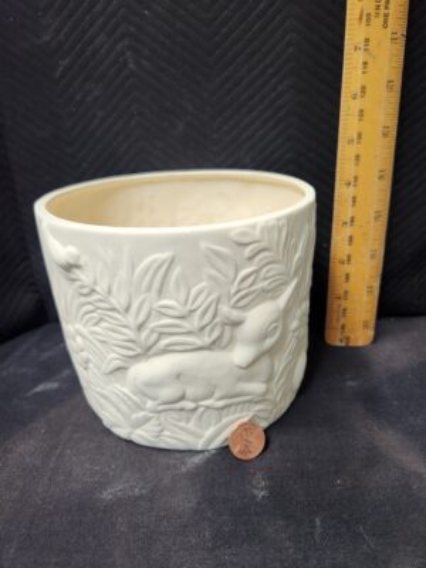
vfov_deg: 73.9
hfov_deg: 58.9
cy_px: 284
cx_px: 213
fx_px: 377
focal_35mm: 23
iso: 500
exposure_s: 1/120
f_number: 1.8
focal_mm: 5.4
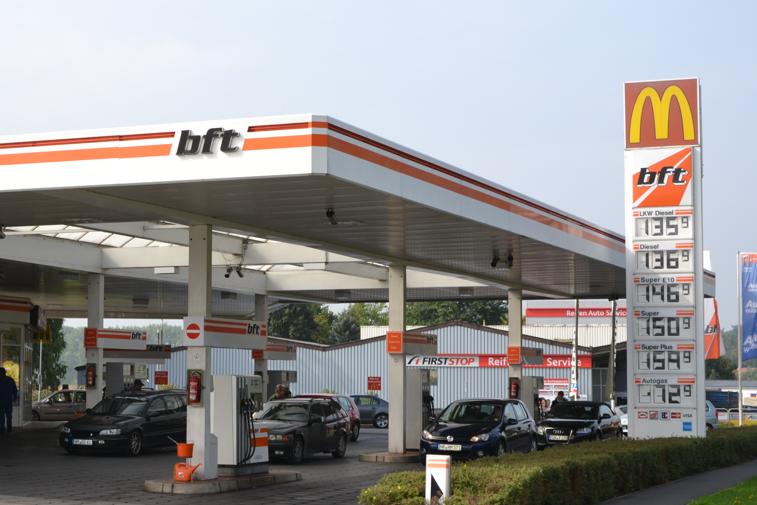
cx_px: 238
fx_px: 1493
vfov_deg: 19.2
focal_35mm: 71
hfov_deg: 28.2
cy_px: 242
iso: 100
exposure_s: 1/200
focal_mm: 34
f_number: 7.1
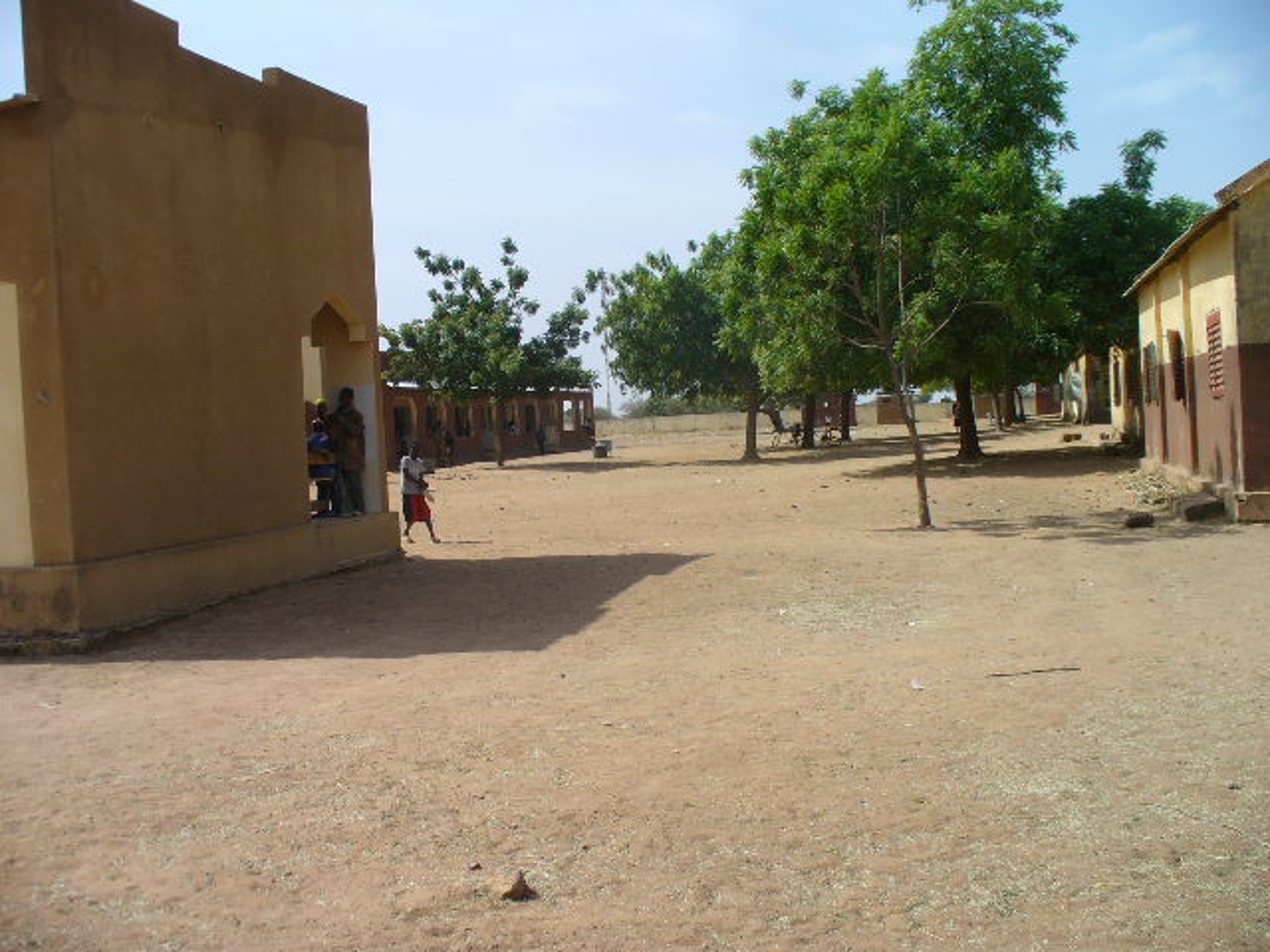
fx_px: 1357
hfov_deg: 50.1
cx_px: 635
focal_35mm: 37
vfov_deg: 38.7
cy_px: 476
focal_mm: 6.1
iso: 64
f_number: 5.6
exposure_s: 1/320
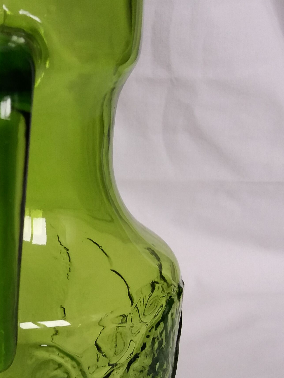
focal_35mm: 67
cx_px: 11
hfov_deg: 21.3
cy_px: 241
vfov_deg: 28.8
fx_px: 733
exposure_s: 1/33
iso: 80
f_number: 1.9
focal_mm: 3.7
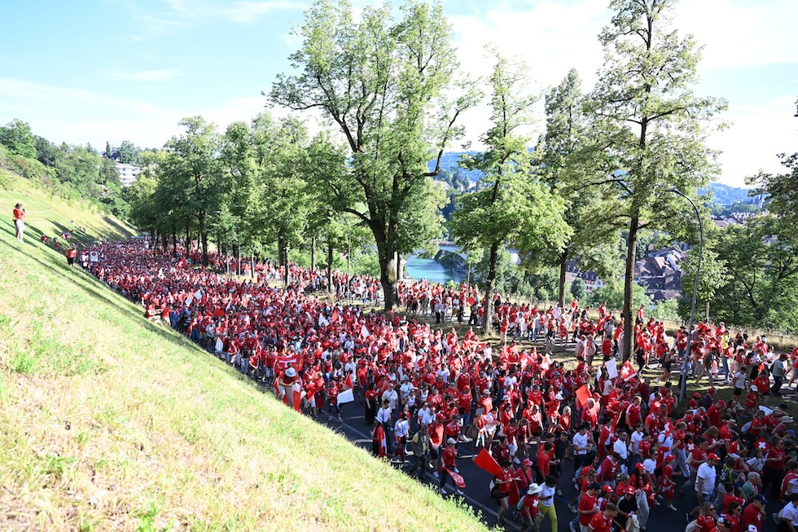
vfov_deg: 53.1
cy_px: 266
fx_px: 532
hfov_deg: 73.8
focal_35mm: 24
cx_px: 399
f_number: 5
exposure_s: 1/1000
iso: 800
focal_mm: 24
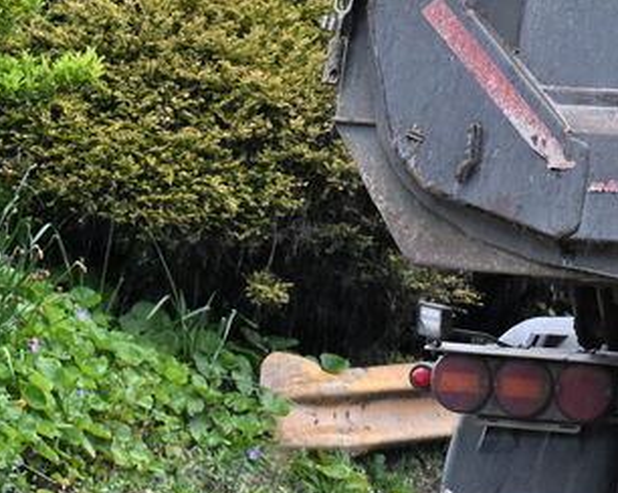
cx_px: 965
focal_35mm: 516
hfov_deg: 3.7
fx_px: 9426
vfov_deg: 3.0
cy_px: 386
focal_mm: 140
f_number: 14
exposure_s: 1/100
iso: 5000
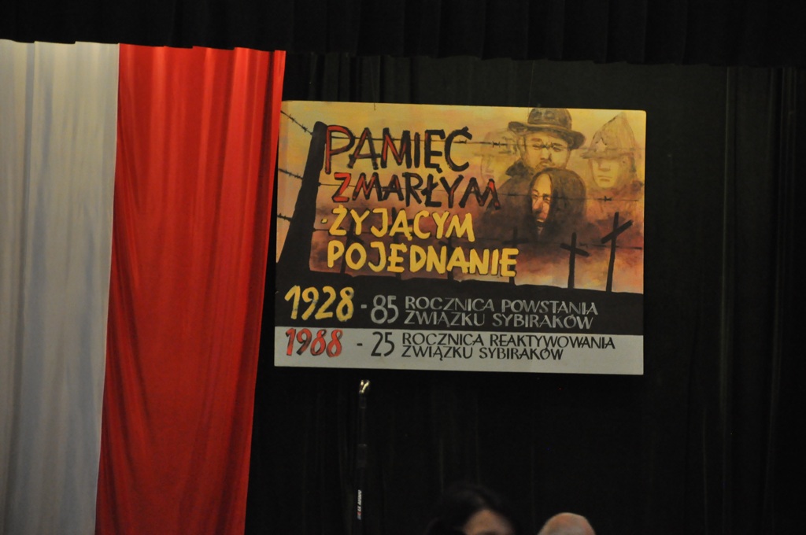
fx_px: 3522
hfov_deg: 13.1
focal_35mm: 158
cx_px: 403
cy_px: 268
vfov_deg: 8.7
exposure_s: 1/30
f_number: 5.6
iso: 2000
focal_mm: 105
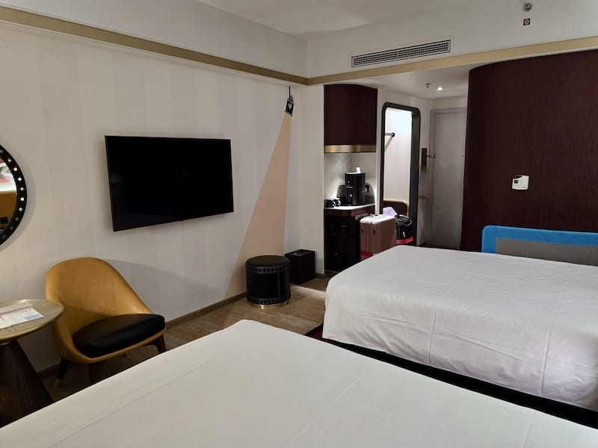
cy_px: 224
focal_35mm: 23
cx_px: 299
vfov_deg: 58.9
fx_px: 397
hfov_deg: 73.9
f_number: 1.7
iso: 400
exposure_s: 1/33.6
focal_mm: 6.3
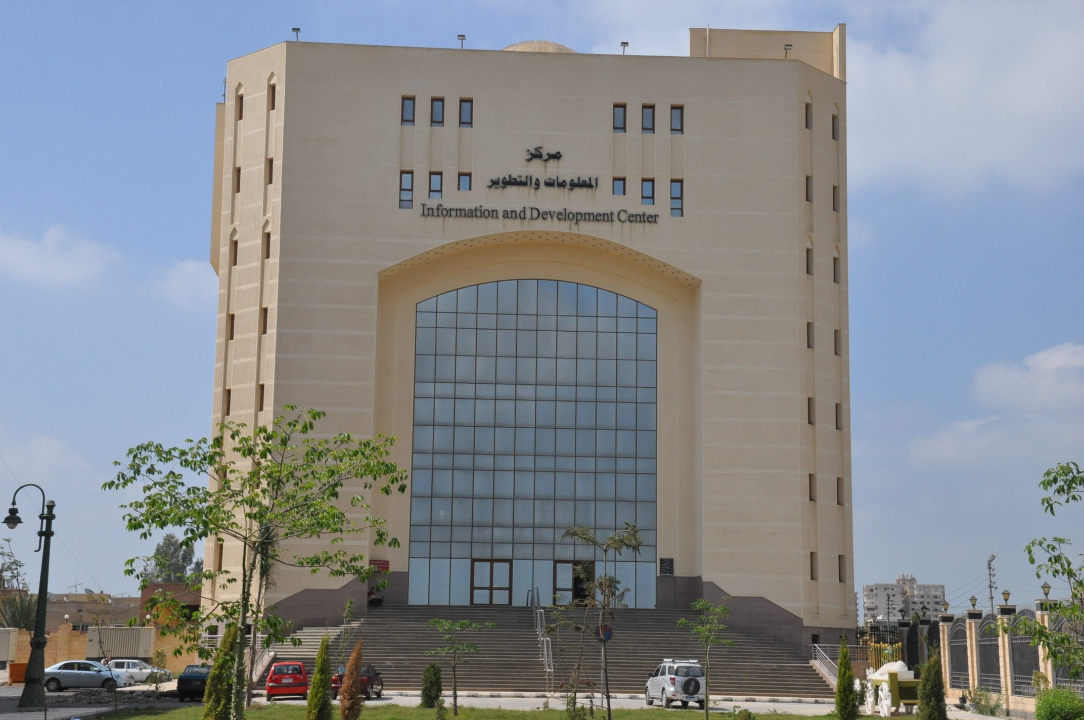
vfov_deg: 23.7
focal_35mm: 57
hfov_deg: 35.1
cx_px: 542
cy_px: 360
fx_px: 1714
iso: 1000
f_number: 16
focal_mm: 38
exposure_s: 1/800
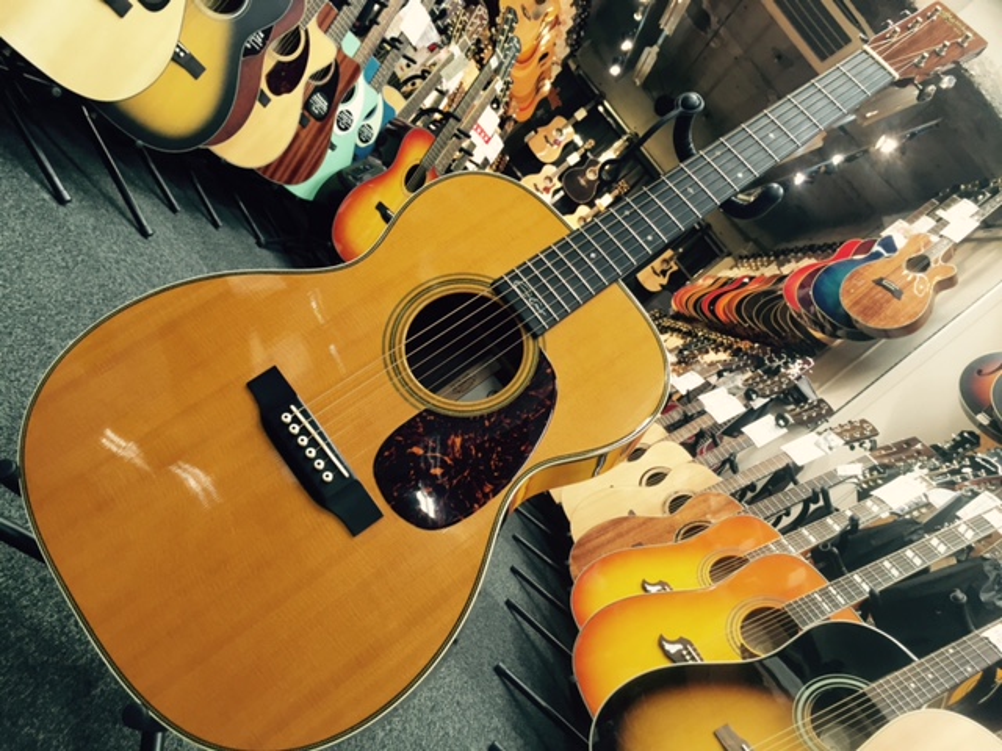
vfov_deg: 48.2
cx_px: 501
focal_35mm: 29
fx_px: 839
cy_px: 376
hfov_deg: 61.7
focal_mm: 4.15
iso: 100
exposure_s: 1/30
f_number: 2.2
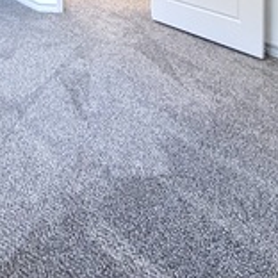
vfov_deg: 29.8
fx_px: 345
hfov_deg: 38.4
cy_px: -121
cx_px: -7
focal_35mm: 38
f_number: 2.2
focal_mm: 2.22
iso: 320
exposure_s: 1/120
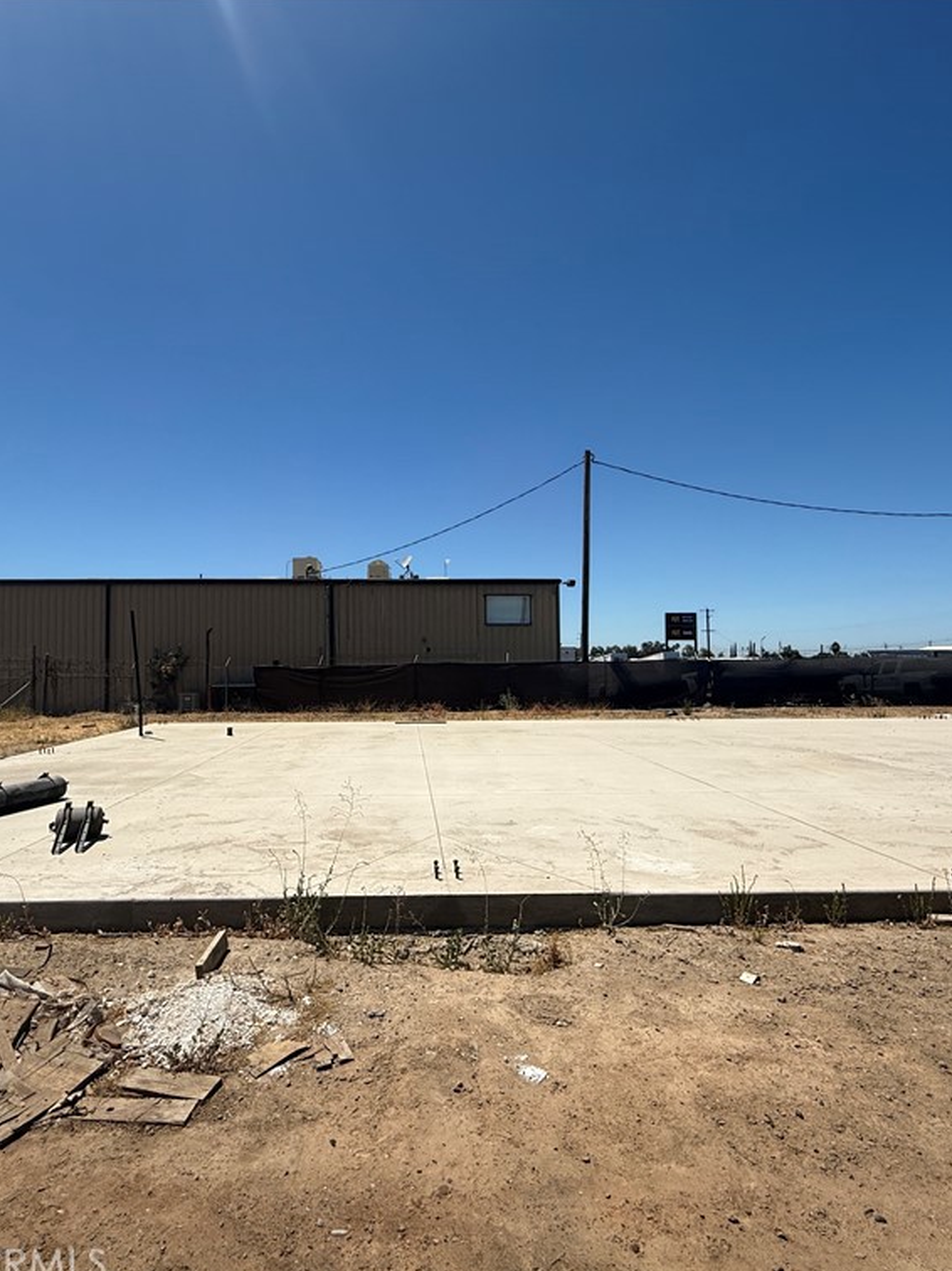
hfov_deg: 68.5
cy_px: 641
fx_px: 697
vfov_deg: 84.7
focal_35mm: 19
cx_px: 424
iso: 50
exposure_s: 1/3663
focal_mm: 2.22
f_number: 2.2
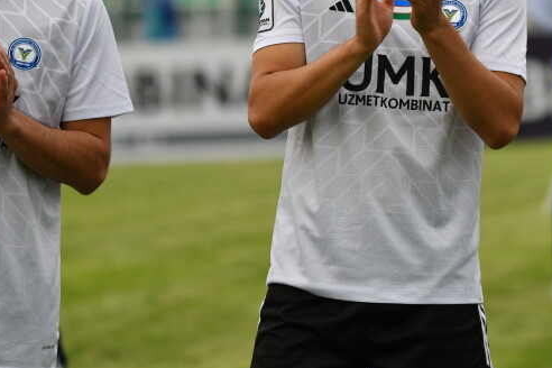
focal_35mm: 569
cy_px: 32
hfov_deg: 3.6
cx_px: 405
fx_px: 8724
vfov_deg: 2.4
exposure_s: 1/640
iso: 1000
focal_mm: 280
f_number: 5.6
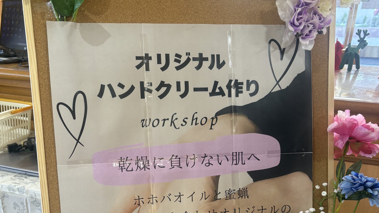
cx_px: 184
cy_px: 187
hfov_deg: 51.6
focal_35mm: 39
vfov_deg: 29.3
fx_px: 392
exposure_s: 1/60
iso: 125
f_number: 1.6
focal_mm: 5.96
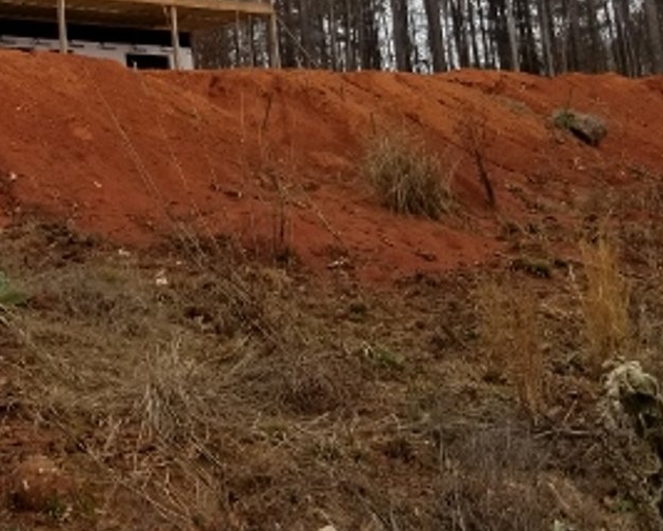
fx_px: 1197
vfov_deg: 24.3
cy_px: 54
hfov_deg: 29.9
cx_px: 91
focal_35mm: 61
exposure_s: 1/1121
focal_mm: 4.25
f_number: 1.7
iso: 50
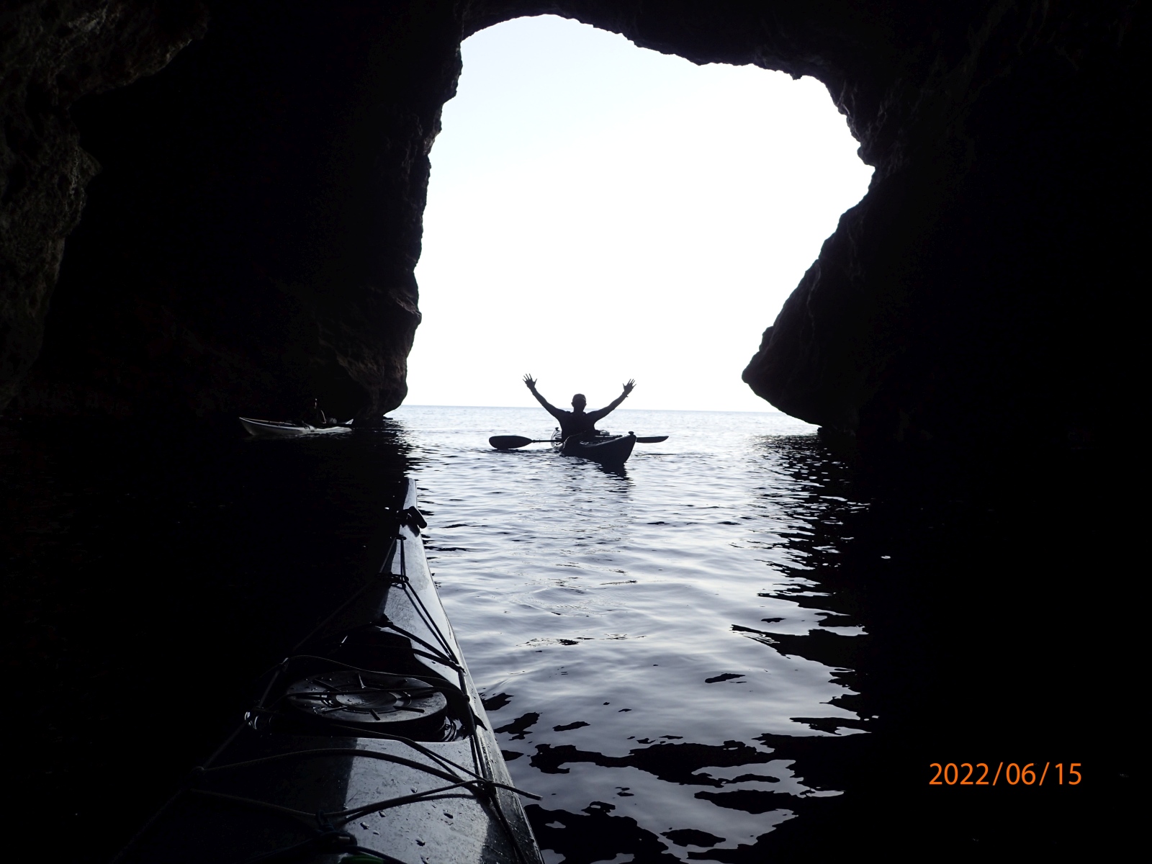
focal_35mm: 25
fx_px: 832
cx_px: 576
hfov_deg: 69.4
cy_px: 432
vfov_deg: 54.9
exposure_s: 1/500
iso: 100
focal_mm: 4.5
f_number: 2.8
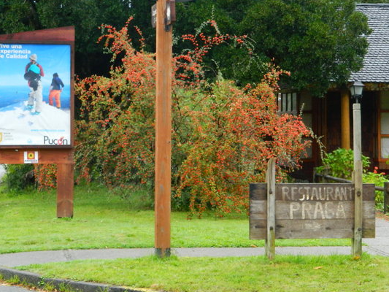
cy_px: 167
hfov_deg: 18.7
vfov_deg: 14.1
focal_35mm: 105
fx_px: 1180
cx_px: 240
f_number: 4
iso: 200
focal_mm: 12.6
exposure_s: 1/30
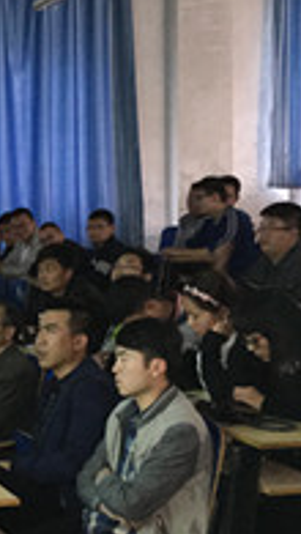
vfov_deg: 26.2
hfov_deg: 13.7
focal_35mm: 81
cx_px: -197
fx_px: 1147
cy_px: 305
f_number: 2.2
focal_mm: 4.15
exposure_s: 1/17
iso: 250
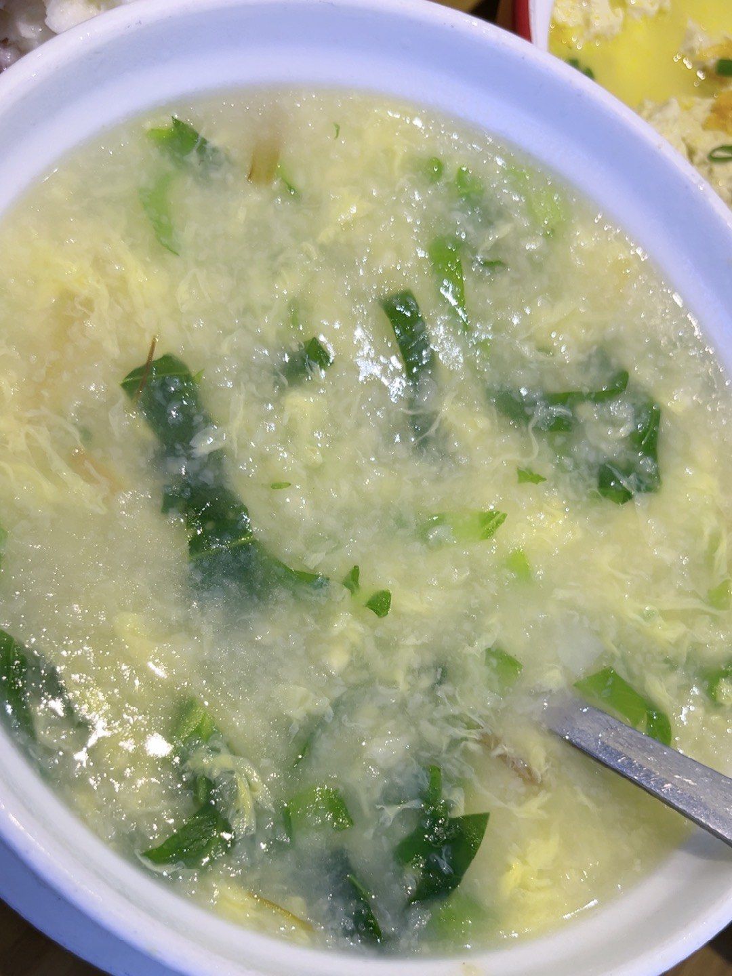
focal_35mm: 27
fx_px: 761
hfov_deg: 51.4
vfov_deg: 65.3
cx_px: 366
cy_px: 488
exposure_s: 1/100
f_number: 1.6
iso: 50
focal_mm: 5.1
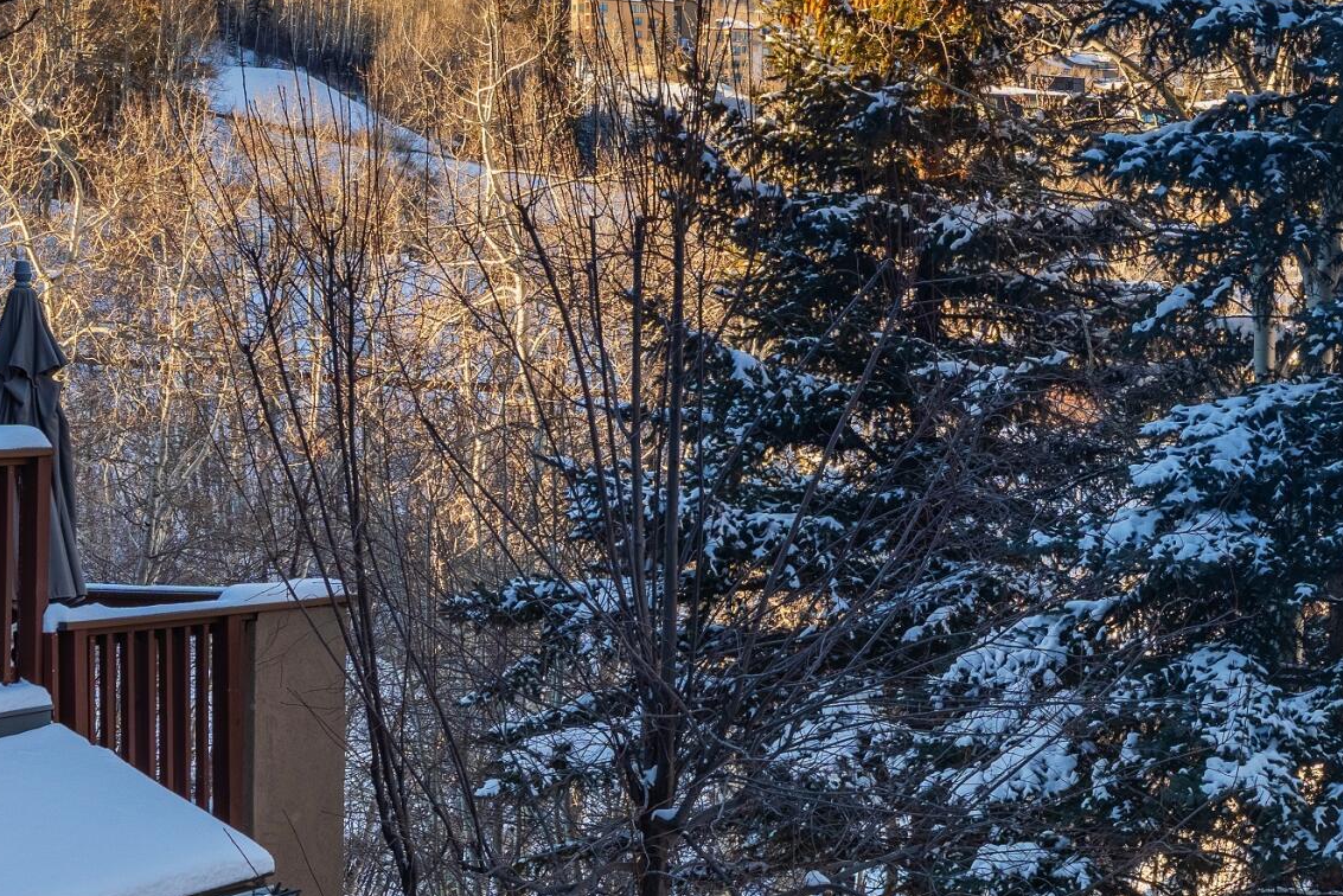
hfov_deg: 20.7
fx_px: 3408
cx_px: 1649
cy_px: 436
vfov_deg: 15.0
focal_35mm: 91
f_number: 11
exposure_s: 1/1000
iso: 320
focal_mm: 34.5
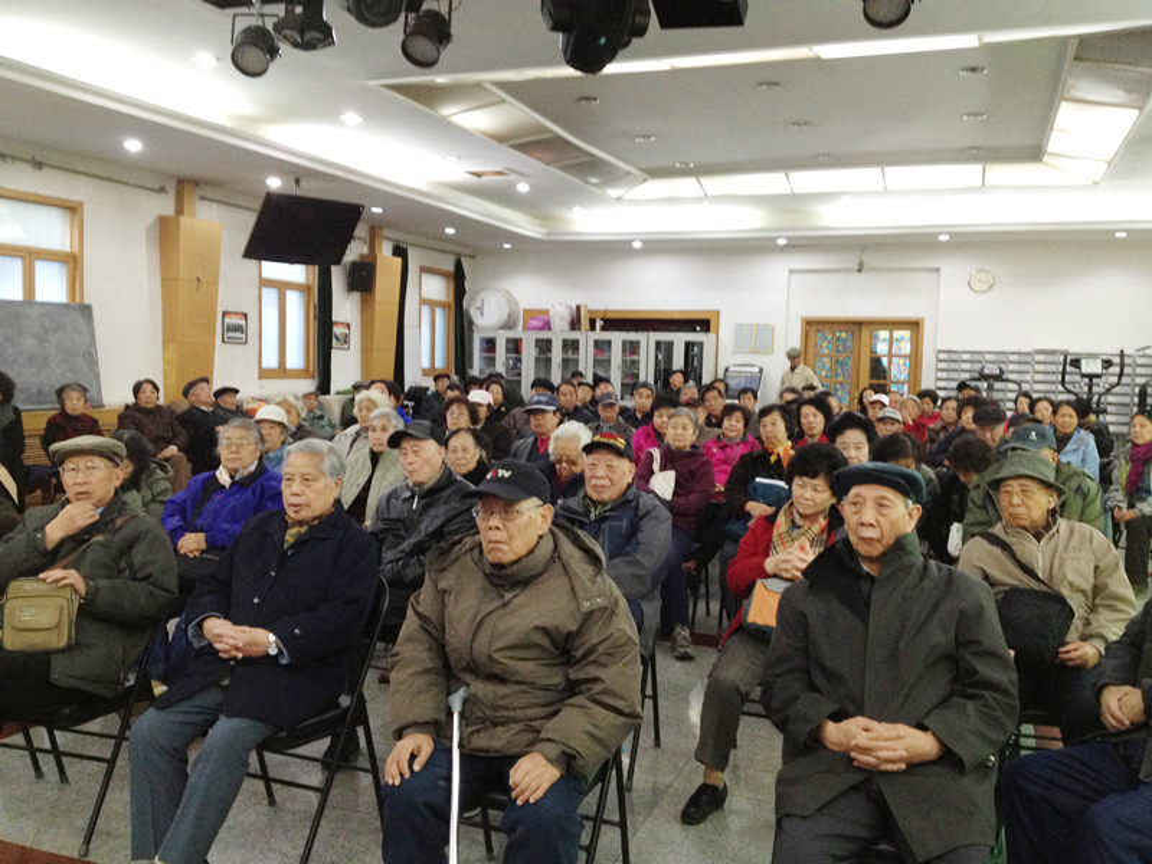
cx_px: 576
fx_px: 1165
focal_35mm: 35
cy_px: 432
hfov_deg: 52.6
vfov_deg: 40.7
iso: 250
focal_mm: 4.28
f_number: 2.4
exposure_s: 1/20
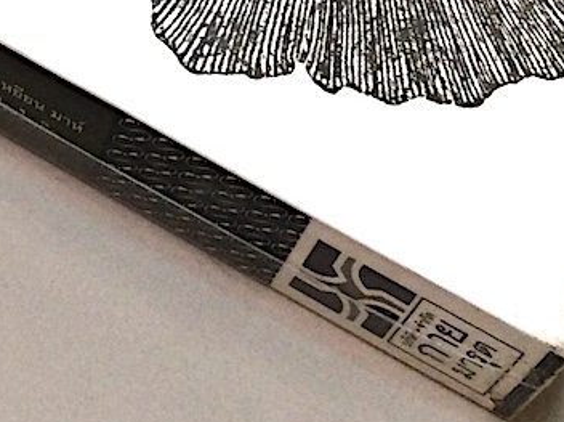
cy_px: -185
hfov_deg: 18.6
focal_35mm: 103
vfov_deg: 13.6
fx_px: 1676
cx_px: 6
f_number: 2.4
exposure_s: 1/25
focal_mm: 3.3
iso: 50
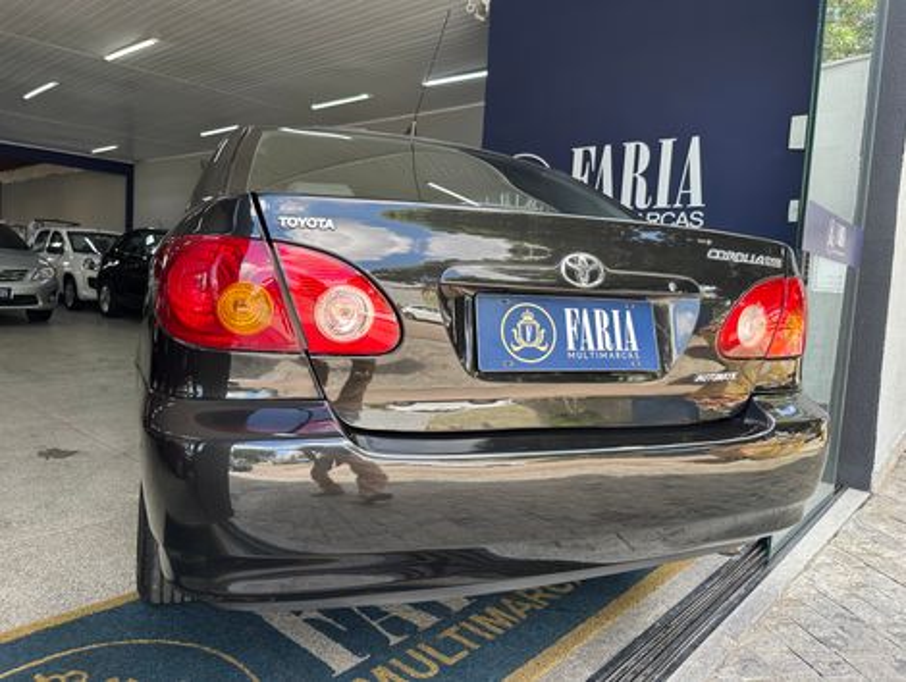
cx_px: 453
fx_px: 629
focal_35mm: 24
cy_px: 341
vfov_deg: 56.9
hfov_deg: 71.5
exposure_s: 1/162
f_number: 1.78
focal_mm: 6.86
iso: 64
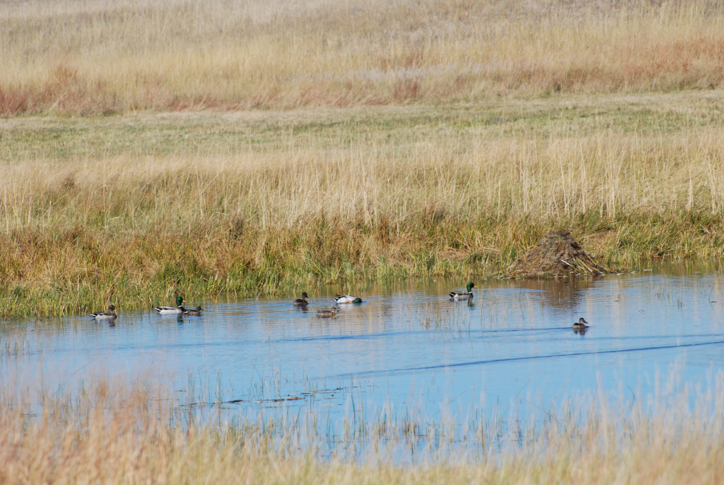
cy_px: 242
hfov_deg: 6.5
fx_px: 6343
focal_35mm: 315
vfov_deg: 4.4
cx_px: 362
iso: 400
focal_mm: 210
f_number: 5.6
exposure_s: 1/2000
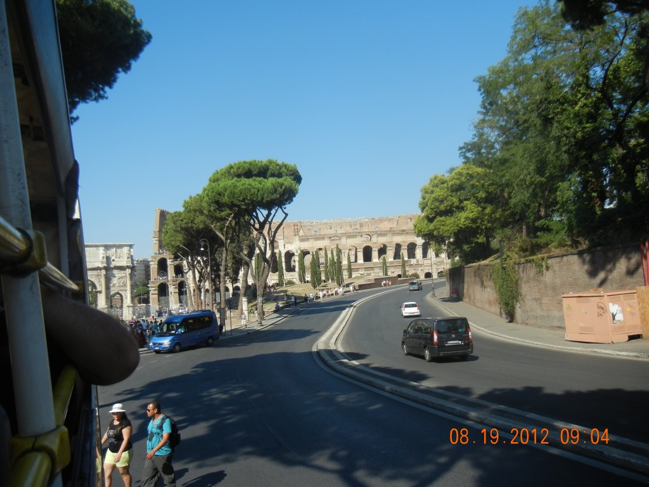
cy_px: 244
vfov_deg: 46.8
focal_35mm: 30
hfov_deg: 60.0
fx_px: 562
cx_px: 324
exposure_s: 1/326
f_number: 7
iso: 160
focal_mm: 5.4
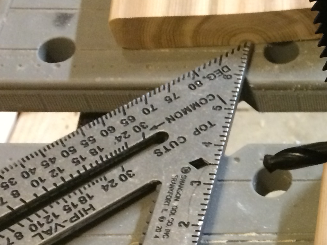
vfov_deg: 15.8
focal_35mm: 93
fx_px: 878
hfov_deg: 18.8
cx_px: 477
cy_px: 199
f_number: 2.2
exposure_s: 1/20
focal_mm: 4.15
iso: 250
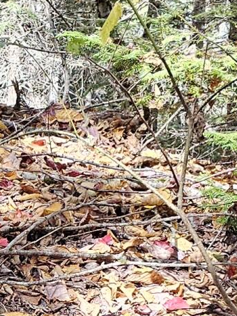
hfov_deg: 8.3
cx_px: -473
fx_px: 1389
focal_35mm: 152
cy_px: 530
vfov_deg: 12.1
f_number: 1.7
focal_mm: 6.3
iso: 80
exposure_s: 1/180
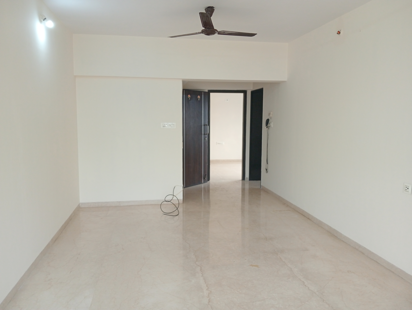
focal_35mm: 28
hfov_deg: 63.4
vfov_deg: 49.9
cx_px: 206
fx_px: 334
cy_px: 155
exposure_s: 1/33.3
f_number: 1.8
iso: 160
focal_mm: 3.98
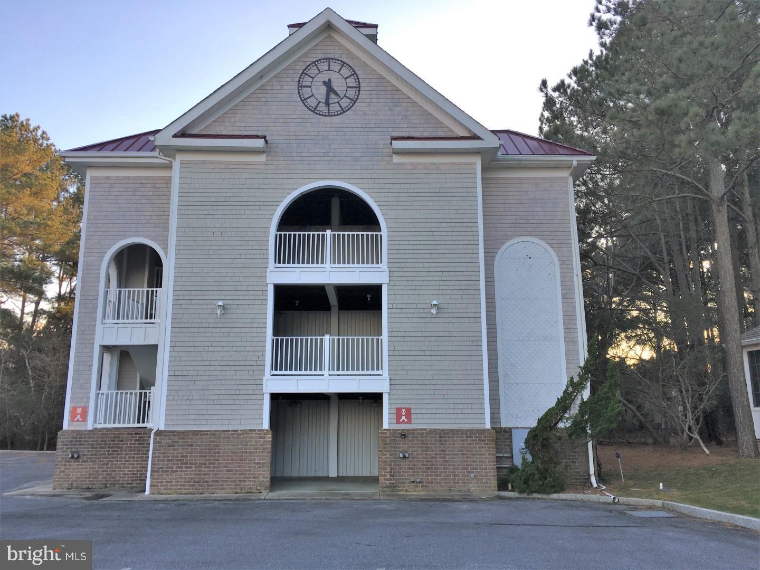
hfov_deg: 61.7
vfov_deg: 48.2
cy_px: 285
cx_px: 380
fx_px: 637
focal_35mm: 29
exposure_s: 1/176
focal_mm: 4.15
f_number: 2.2
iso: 25
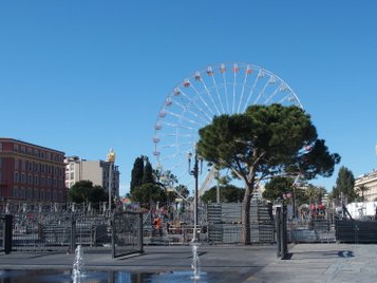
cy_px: 167
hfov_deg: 40.1
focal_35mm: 47
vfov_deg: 30.8
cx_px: 241
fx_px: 512
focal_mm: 7.4
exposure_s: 1/1000
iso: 100
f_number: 4
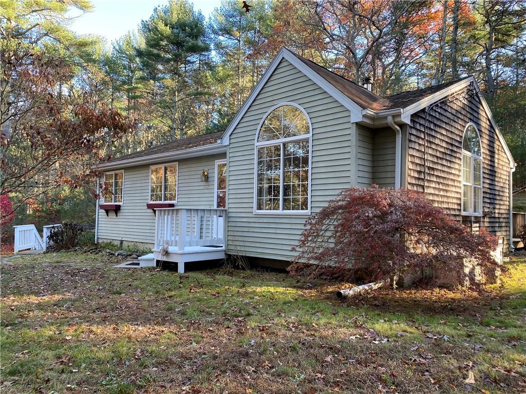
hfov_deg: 67.3
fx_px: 395
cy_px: 197
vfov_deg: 53.1
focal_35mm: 26
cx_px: 263
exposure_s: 1/121
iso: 50
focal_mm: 4.25
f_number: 1.8
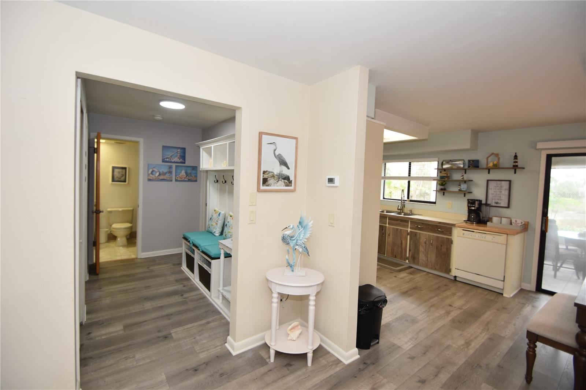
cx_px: 293
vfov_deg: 77.3
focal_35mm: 15
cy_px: 195
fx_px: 244
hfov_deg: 100.4
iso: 280
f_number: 4
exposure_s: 1/60
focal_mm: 10
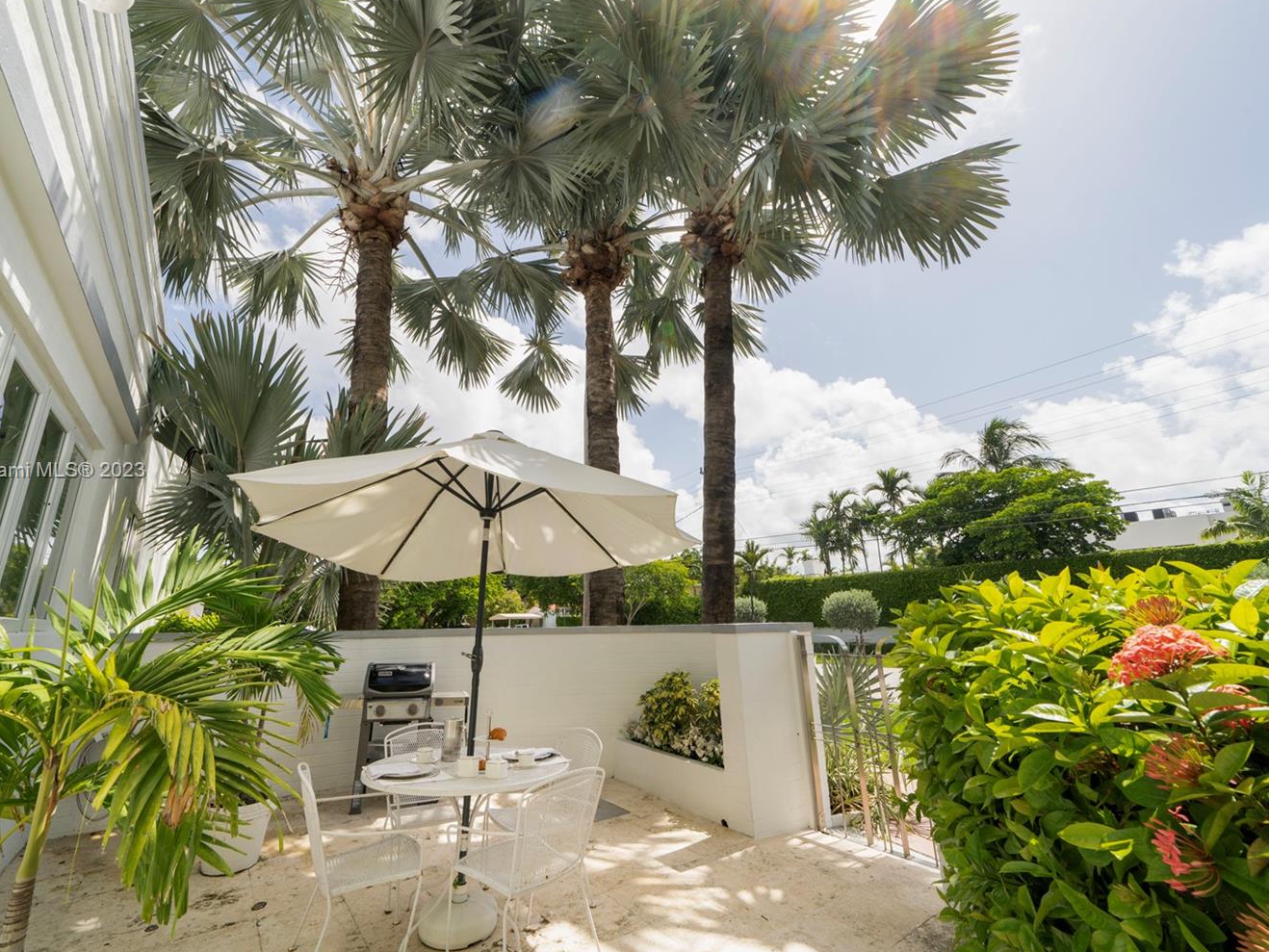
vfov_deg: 85.7
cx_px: 608
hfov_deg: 102.0
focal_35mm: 14
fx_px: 513
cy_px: 472
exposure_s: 1/160
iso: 250
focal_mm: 12
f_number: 11
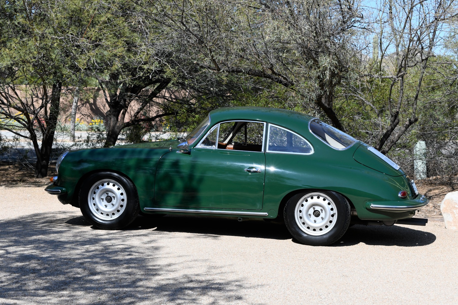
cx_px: 244
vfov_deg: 17.1
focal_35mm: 80
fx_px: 1018
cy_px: 159
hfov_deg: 25.4
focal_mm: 48
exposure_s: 1/320
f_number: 9
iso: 100
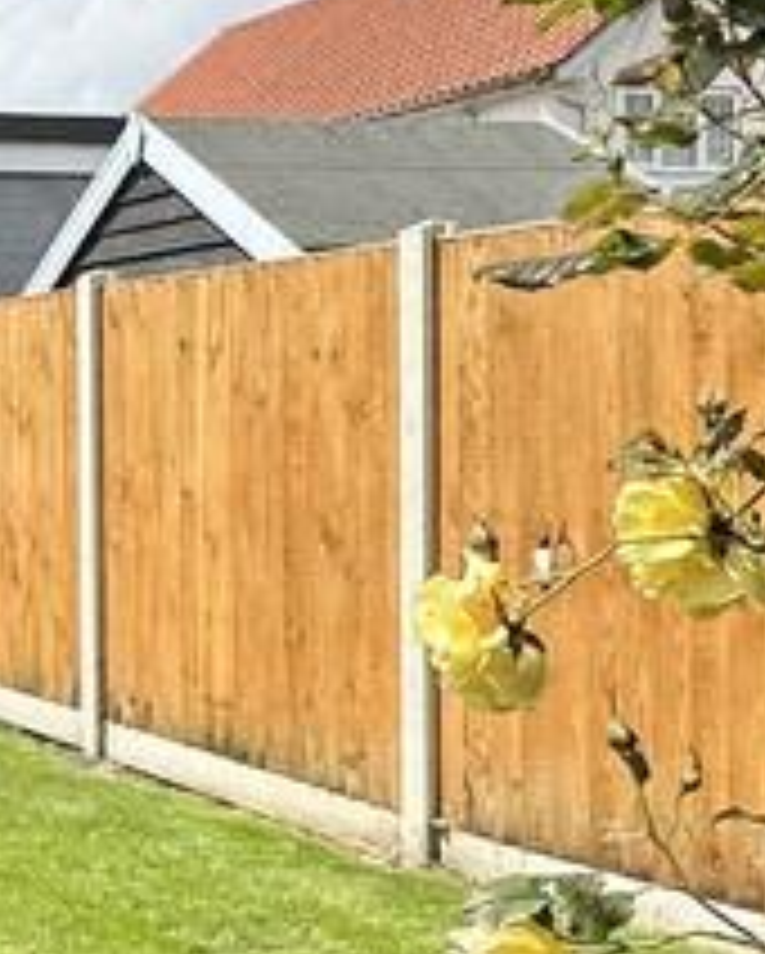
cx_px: -544
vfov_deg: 28.7
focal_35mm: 66
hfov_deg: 18.8
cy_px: 508
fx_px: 1865
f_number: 2.2
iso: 50
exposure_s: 1/2257
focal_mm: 2.22
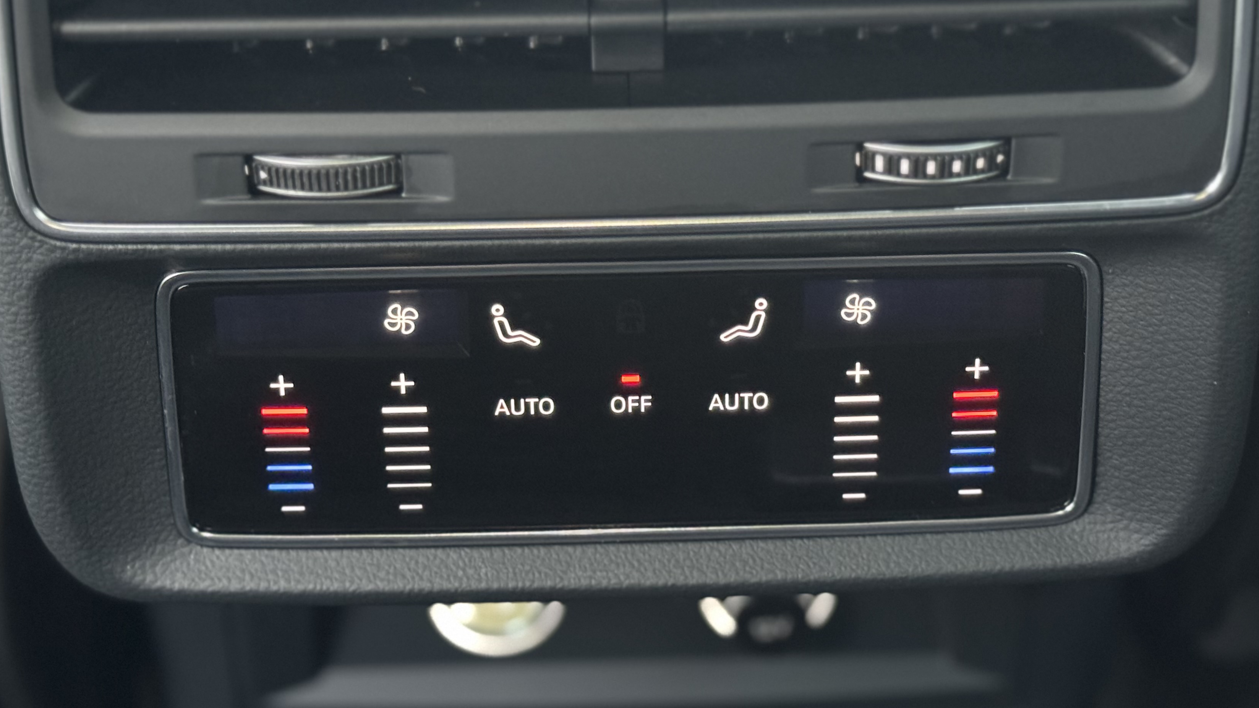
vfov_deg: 18.7
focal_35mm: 64
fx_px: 2136
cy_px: 210
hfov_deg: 32.8
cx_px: 640
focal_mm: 6.76
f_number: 1.78
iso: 800
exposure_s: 1/19
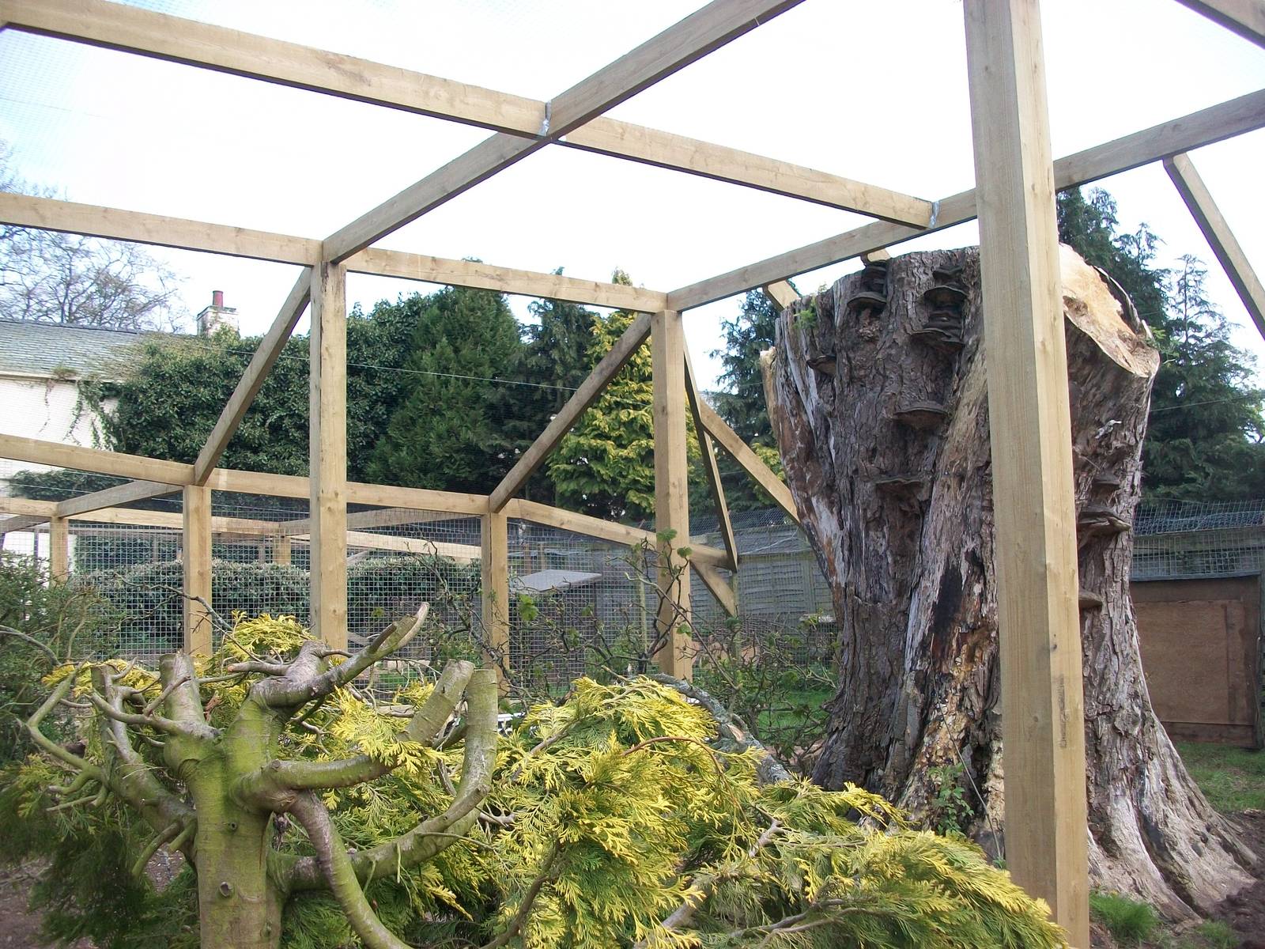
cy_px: 474
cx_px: 632
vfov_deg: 44.2
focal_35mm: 32
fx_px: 1169
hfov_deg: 56.8
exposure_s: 1/500
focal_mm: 5.7
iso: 130
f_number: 2.9
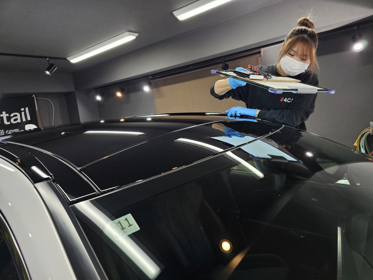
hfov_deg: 73.9
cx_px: 186
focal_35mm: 23
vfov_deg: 58.9
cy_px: 140
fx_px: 248
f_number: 1.7
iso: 50
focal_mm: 6.3
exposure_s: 1/100
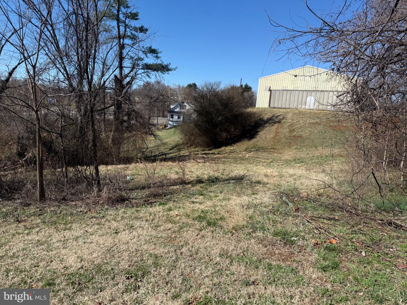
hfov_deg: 71.6
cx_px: 204
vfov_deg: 56.8
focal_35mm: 24
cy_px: 152
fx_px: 282
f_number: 1.78
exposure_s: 1/4167
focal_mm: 6.76
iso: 80
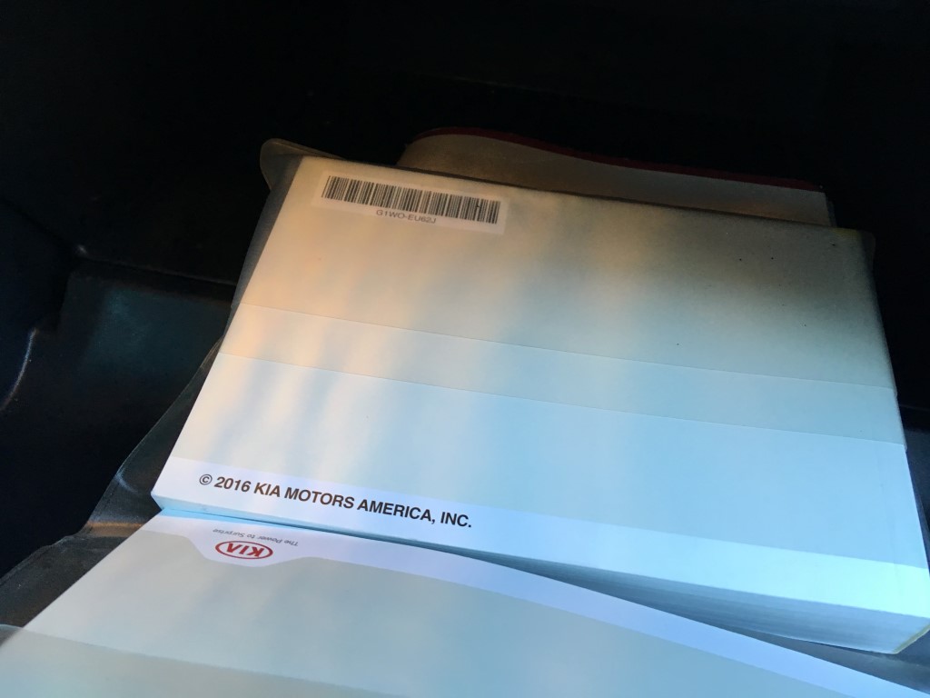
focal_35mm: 29
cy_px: 349
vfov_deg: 48.2
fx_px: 779
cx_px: 465
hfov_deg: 61.7
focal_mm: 4.15
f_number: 2.2
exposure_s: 1/30
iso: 40
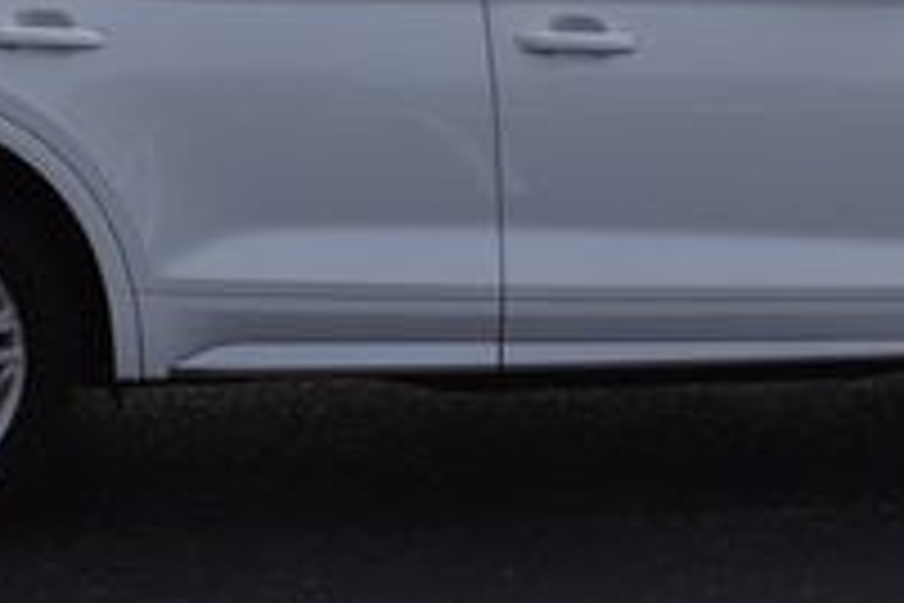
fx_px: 3114
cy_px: -169
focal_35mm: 124
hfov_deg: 16.5
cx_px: 585
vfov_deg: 10.8
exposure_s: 1/400
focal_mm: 26
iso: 100
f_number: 10
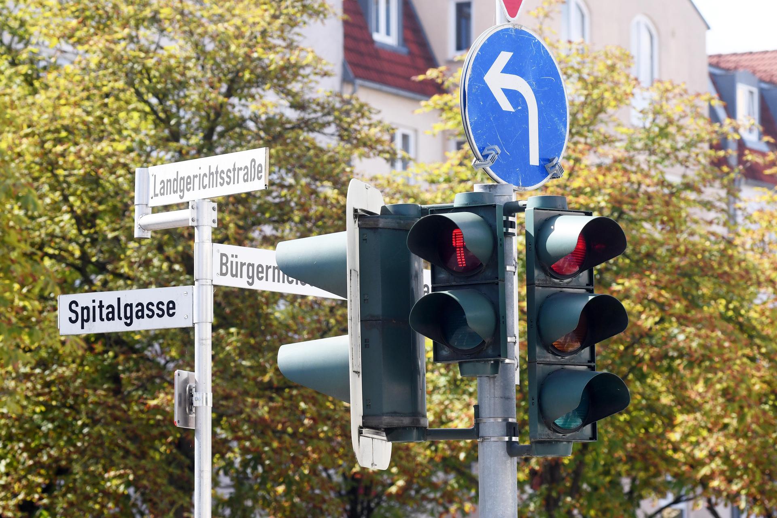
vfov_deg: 7.3
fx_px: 4036
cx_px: 388
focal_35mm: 187
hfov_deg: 11.0
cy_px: 259
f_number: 8
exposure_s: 1/1000
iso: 640
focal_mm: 125
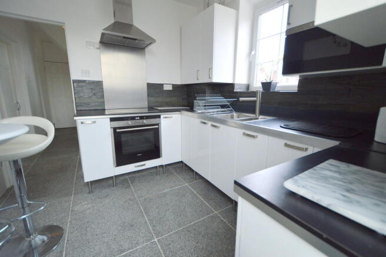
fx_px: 161
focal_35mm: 15
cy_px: 128
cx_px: 193
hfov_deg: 100.4
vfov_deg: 77.2
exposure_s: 1/60
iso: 640
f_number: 3.5
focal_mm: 10
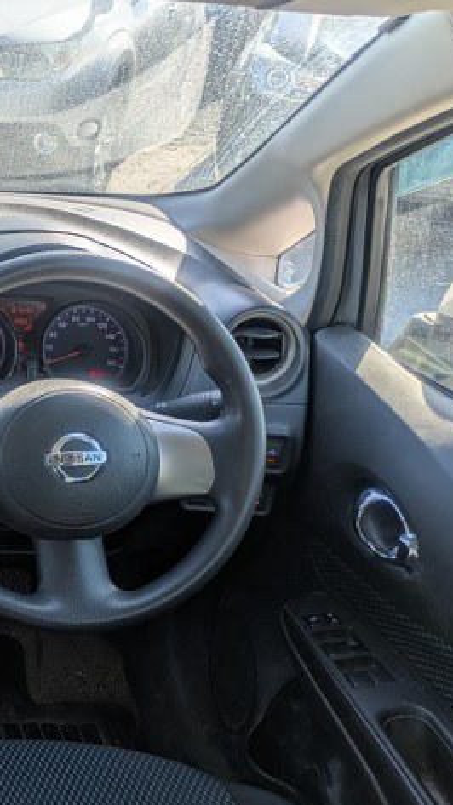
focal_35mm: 46
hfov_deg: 22.0
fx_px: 982
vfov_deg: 44.6
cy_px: 374
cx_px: -205
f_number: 1.89
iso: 44
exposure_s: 1/836
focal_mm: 5.43
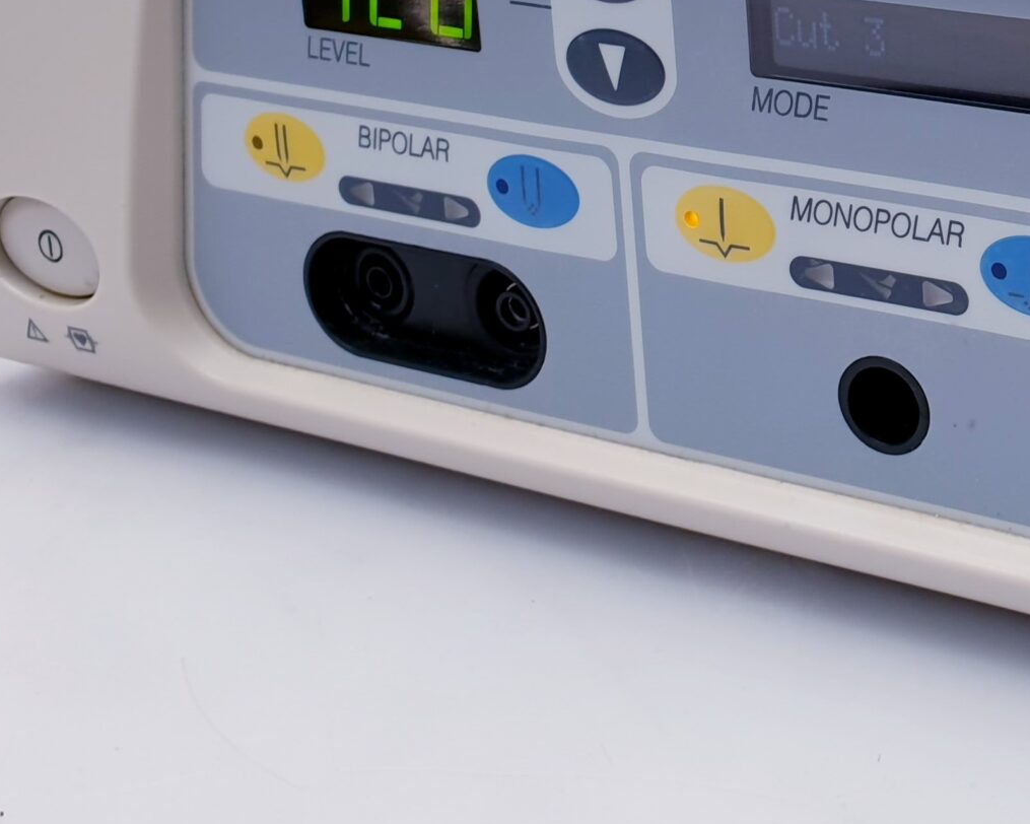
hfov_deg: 27.4
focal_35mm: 64
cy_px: -24
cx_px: 1097
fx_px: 1951
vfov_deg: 22.8
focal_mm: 4.3
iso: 64
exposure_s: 1/50
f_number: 2.4
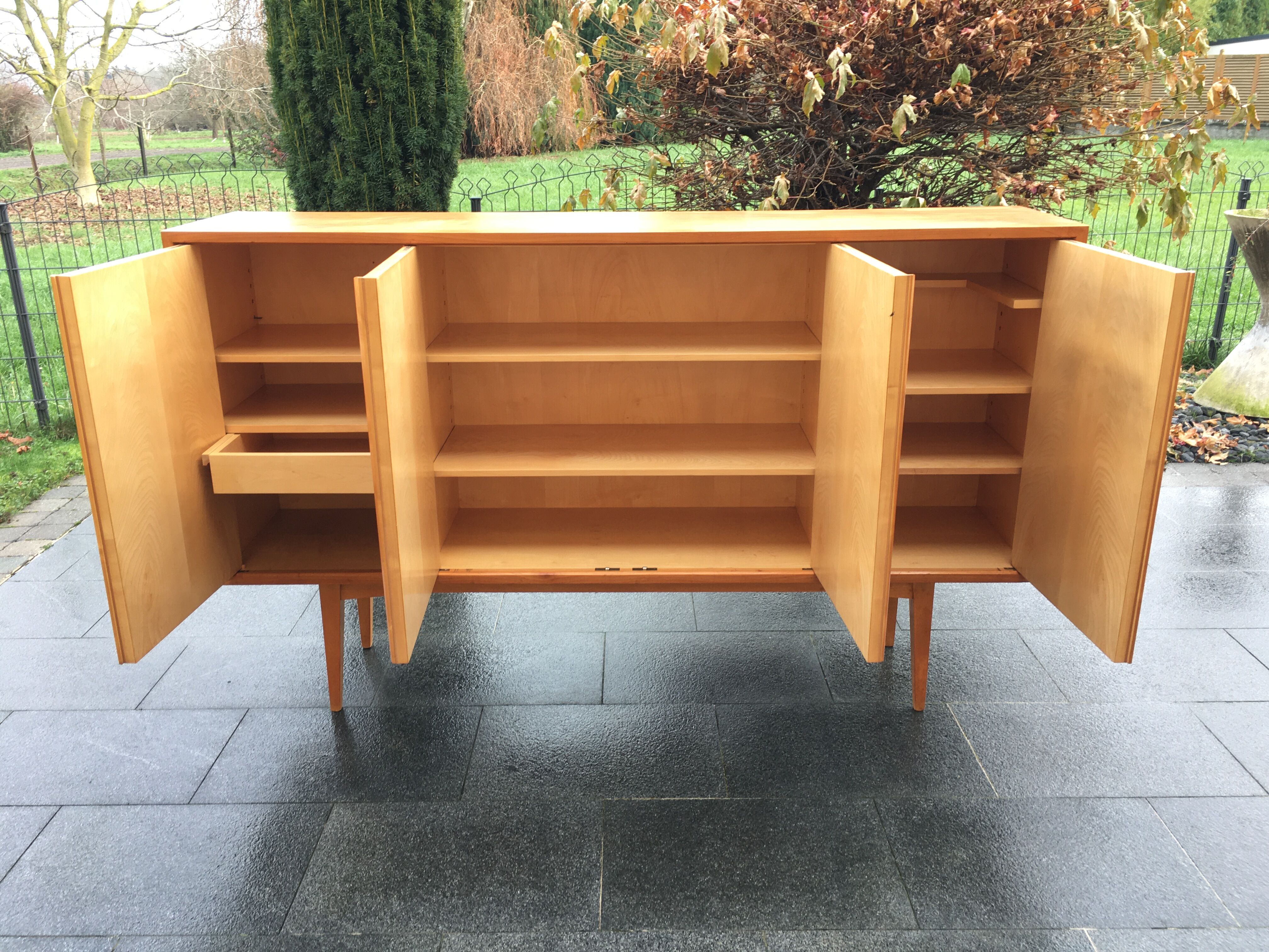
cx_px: 634
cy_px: 476
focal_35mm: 29
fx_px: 1063
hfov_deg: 61.7
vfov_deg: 48.2
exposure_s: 1/50
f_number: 2.2
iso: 32
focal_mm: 4.15
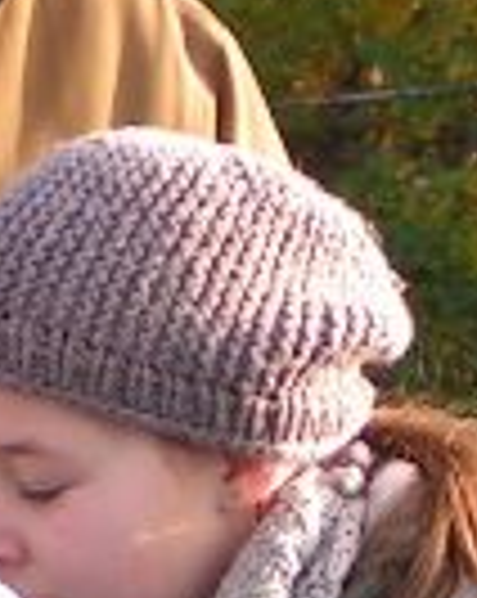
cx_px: -576
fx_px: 7499
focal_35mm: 424
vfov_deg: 4.6
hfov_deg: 3.6
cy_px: 279
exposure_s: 1/200
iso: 50
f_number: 3.2
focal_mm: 11
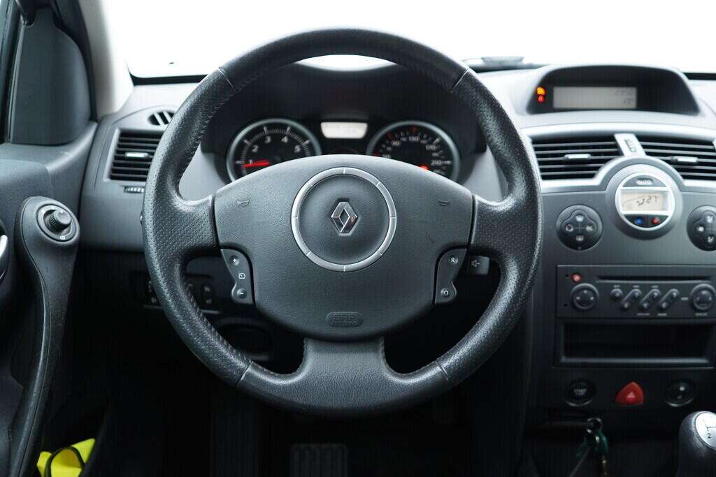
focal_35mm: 36
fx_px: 716
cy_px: 238
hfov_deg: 53.1
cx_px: 358
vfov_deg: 36.9
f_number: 2.8
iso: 400
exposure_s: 1/40
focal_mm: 24
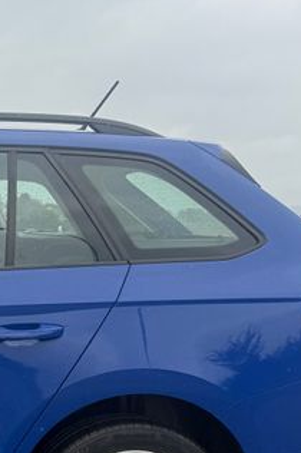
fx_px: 1018
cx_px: -252
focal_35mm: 81
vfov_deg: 24.7
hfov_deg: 14.6
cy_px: 353
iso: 80
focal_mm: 6.76
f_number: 1.78
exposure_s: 1/1949
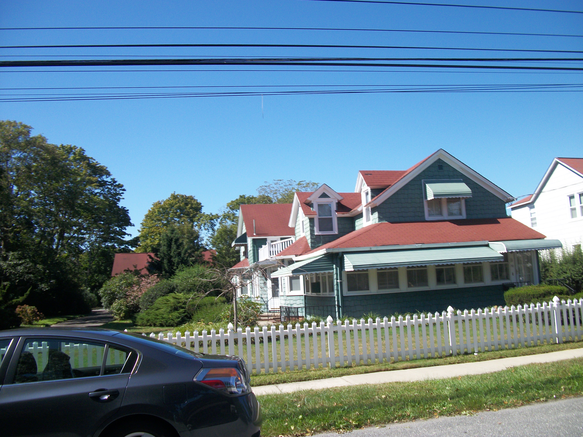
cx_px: 292
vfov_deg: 44.2
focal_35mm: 32
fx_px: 539
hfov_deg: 56.8
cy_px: 218
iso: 80
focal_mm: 5.7
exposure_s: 1/125
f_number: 8.8
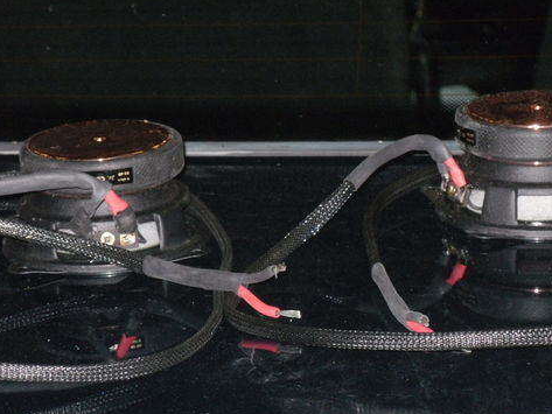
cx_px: 312
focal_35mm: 188
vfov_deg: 7.9
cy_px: 211
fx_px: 2999
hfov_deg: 10.5
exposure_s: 1/90
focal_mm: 24.89
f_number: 5.2
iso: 400
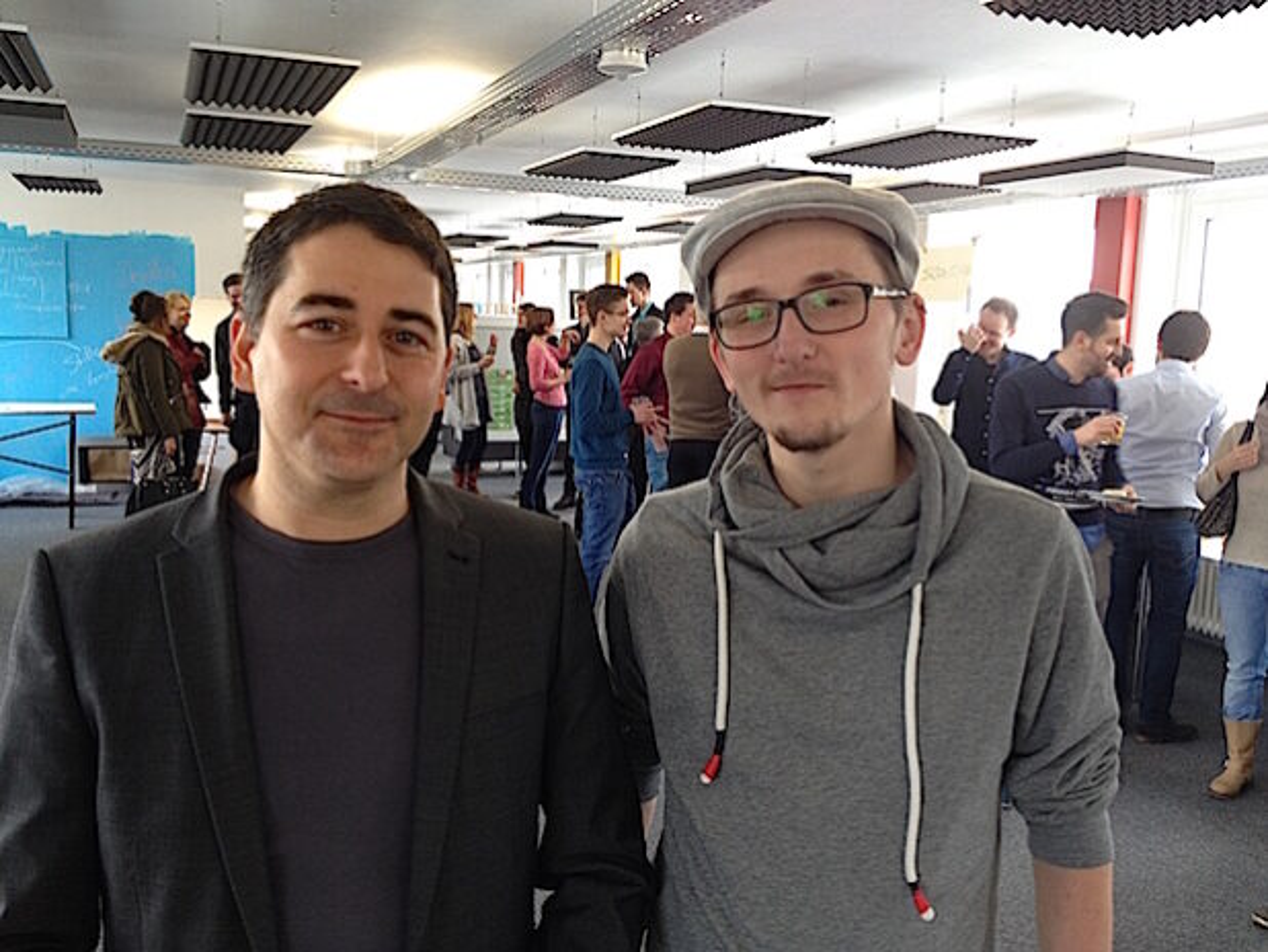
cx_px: 634
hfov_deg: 52.6
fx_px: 1283
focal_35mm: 35
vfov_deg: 40.7
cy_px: 476
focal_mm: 4.28
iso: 64
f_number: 2.4
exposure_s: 1/20
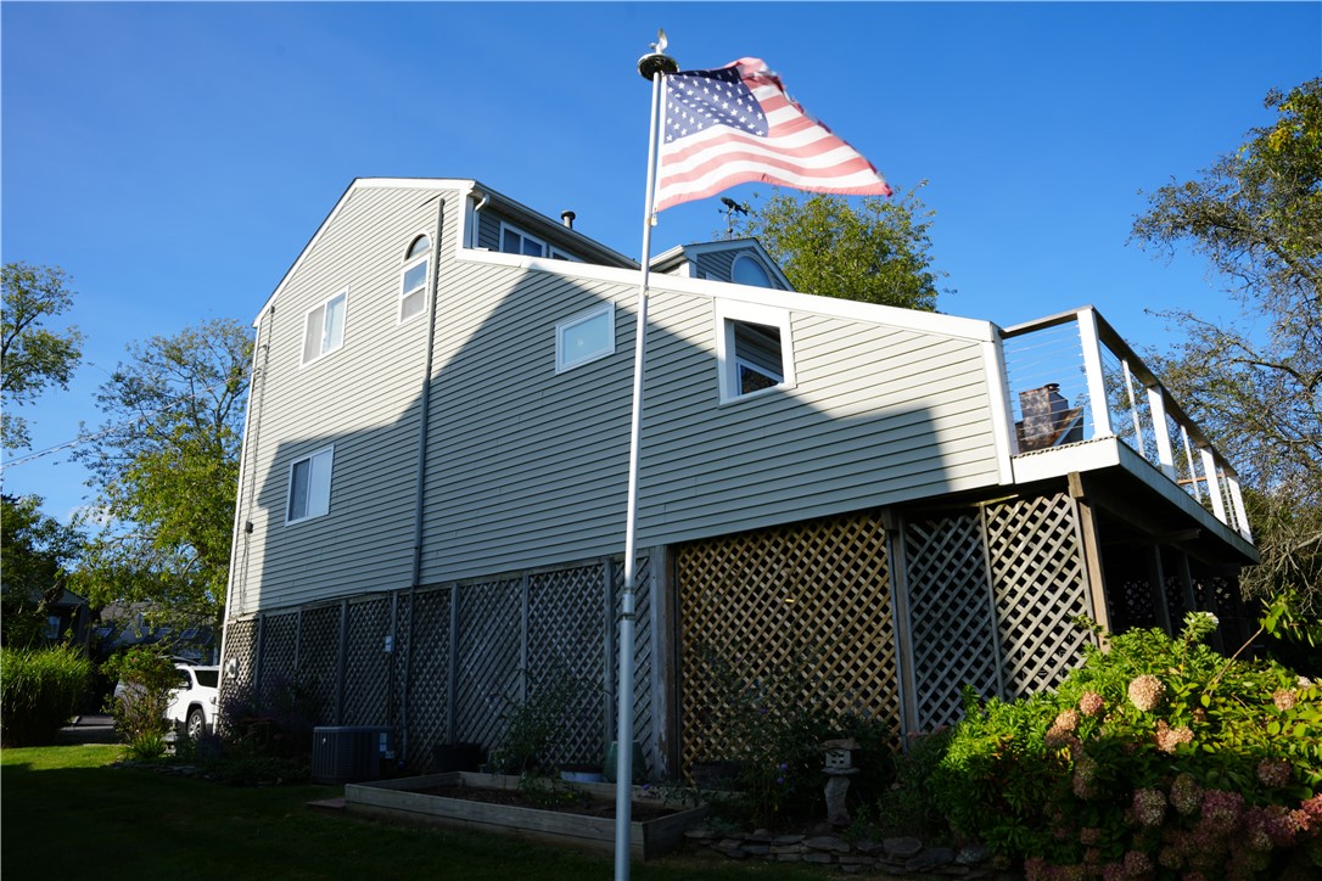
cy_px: 440
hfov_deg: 73.7
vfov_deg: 53.1
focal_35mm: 24
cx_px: 661
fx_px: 881
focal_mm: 24
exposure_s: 1/125
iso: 100
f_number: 9
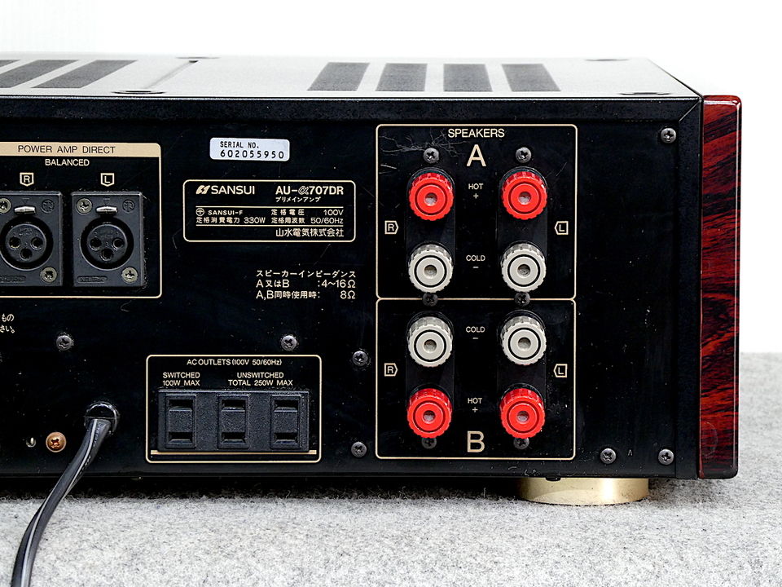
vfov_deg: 10.4
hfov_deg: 13.8
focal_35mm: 143
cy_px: 294
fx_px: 3230
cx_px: 391
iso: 200
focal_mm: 25.6
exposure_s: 1/5
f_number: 5.4
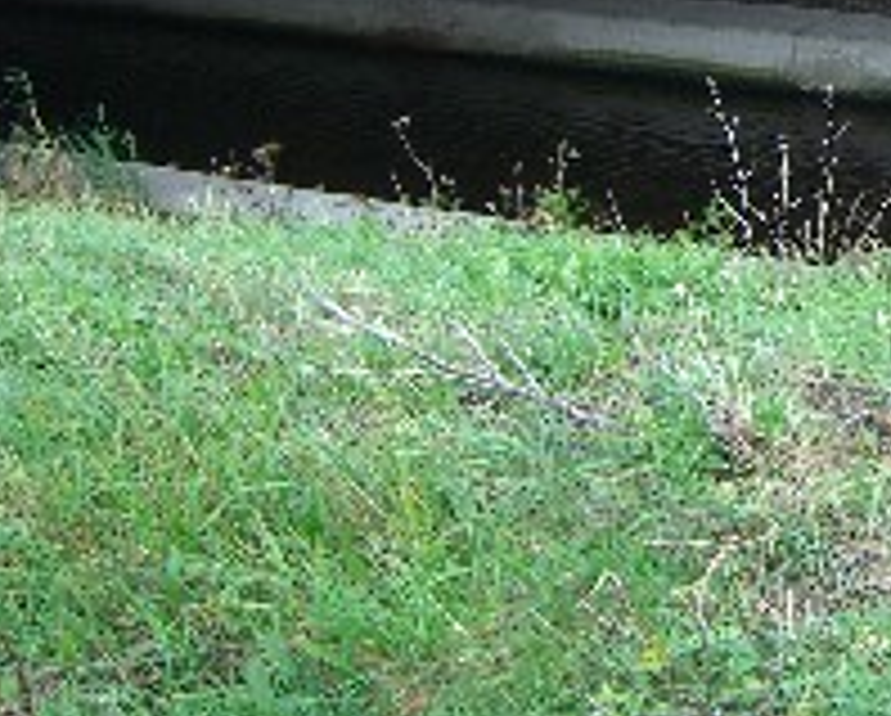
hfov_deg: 16.8
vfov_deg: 14.0
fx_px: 2879
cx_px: 1087
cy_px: 11
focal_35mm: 109
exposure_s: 1/60
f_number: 2.8
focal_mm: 7.9
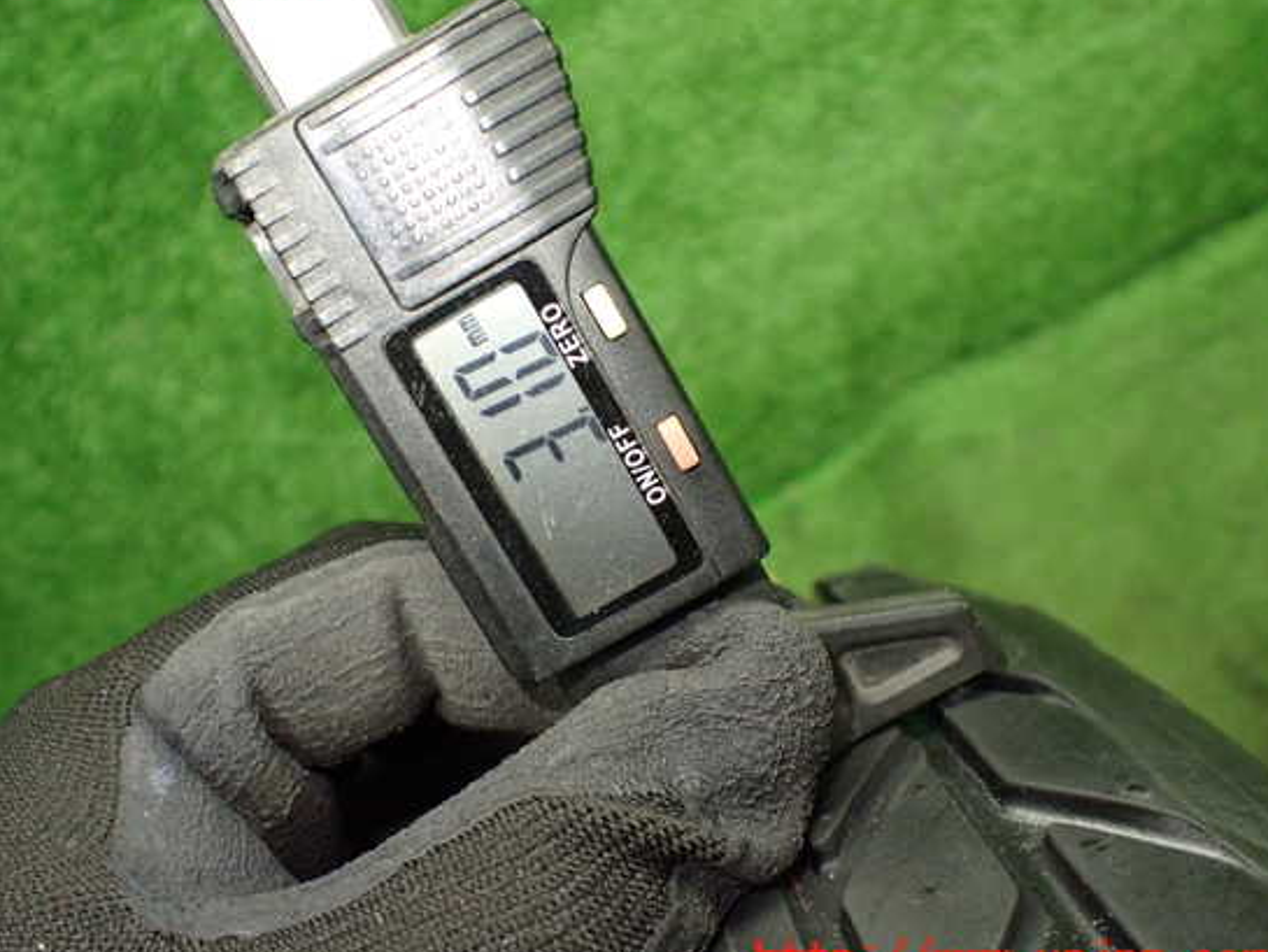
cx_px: 582
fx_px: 1209
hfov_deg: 55.3
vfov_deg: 43.0
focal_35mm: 33
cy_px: 468
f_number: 2.3
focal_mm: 5.4
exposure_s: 1/125
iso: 800
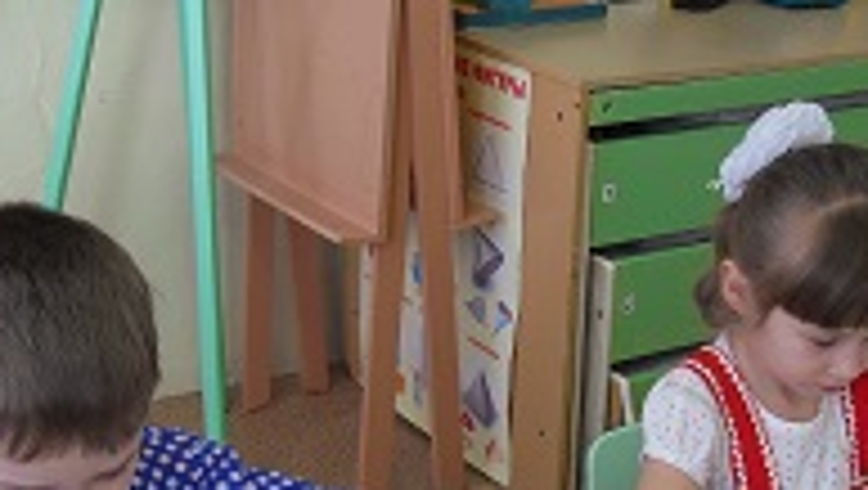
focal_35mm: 72
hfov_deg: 29.2
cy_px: 396
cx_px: 560
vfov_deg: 16.7
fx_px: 1659
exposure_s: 1/30
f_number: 3.5
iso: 100
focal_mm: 6.3
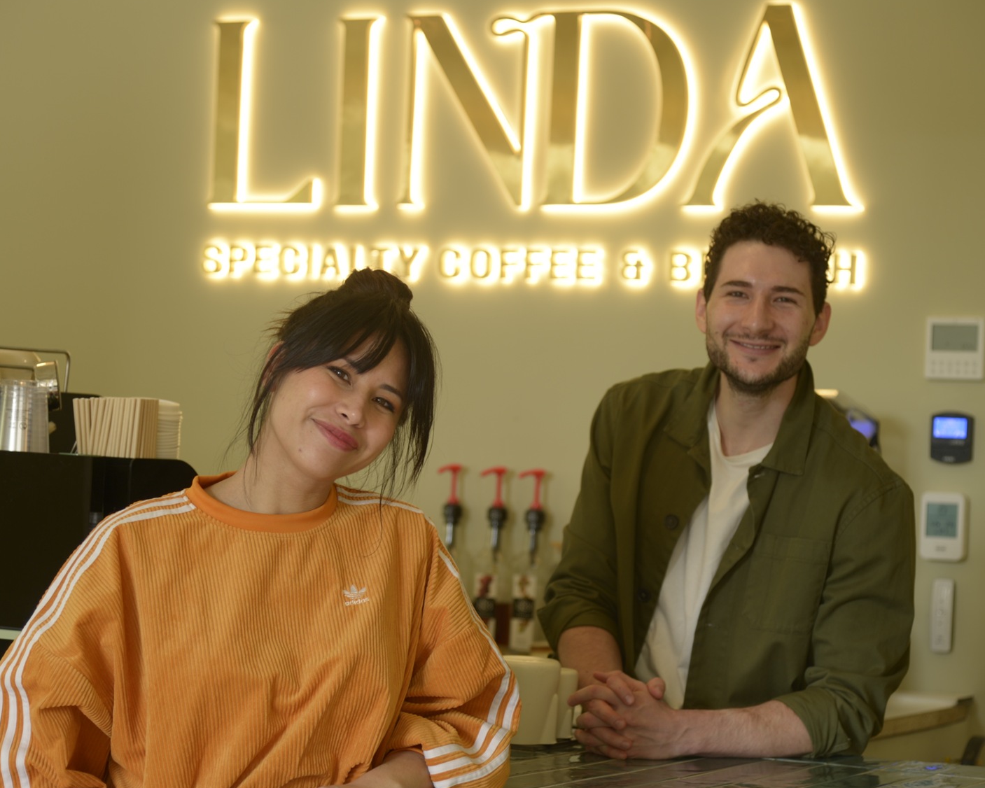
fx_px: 2916
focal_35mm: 100
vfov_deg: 15.4
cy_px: 451
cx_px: 487
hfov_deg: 19.2
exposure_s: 1/30
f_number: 4
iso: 100
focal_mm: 75
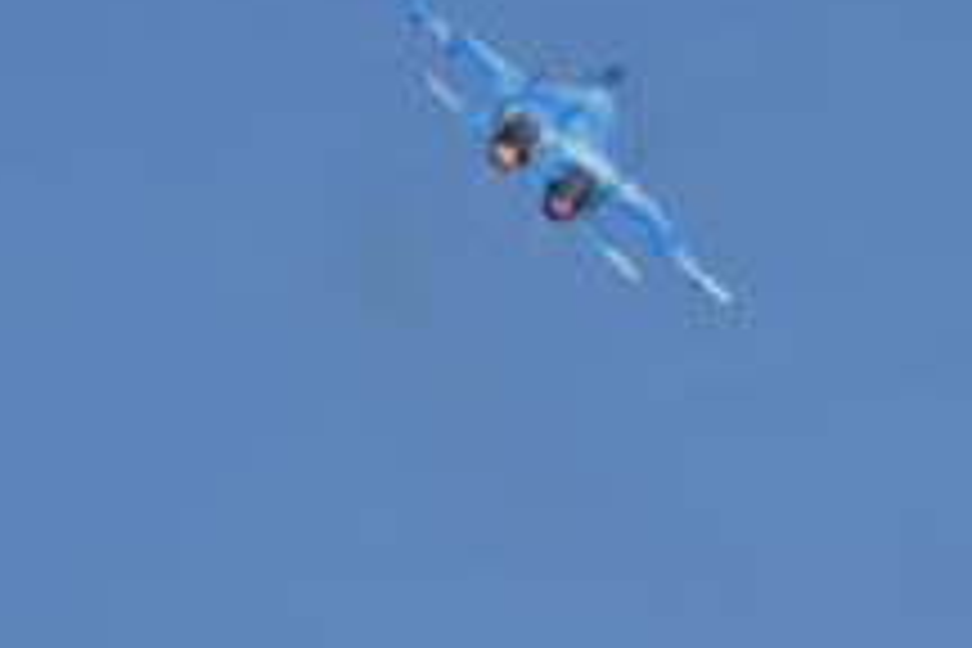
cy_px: 353
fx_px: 33801
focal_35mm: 1252
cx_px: 468
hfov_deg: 1.6
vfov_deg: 1.1
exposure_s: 1/2000
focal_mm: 450
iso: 250
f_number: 6.3
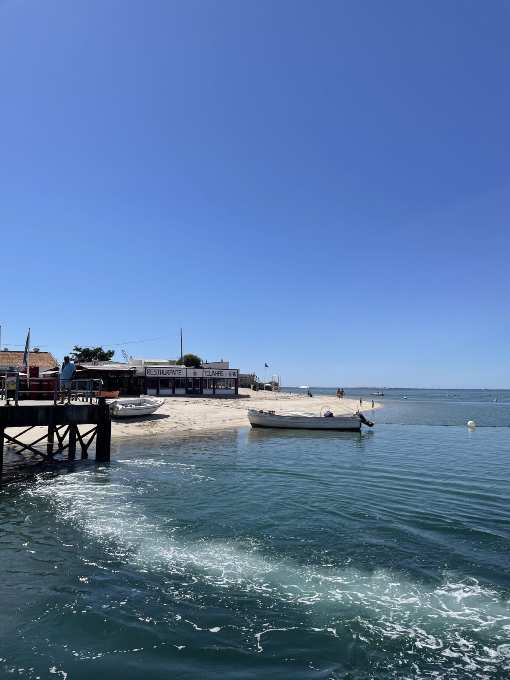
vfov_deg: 67.3
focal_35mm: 26
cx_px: 255
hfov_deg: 53.1
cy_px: 340
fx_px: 511
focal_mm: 4.2
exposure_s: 1/5814
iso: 32
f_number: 1.6
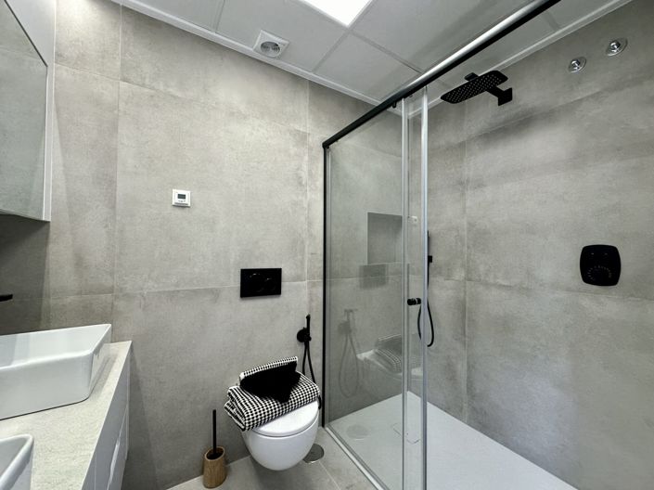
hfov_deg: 102.1
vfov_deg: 85.6
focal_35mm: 14
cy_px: 245
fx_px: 264
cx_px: 327
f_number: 2.2
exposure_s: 1/100
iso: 125
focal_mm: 2.22
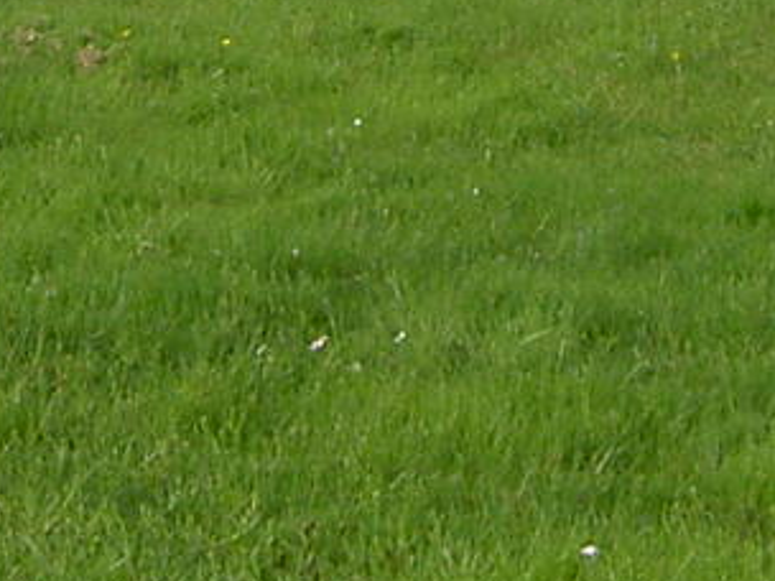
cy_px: -627
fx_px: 4590
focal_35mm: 205
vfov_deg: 7.0
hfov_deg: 9.6
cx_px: 250
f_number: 4.7
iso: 100
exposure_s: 1/179
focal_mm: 8
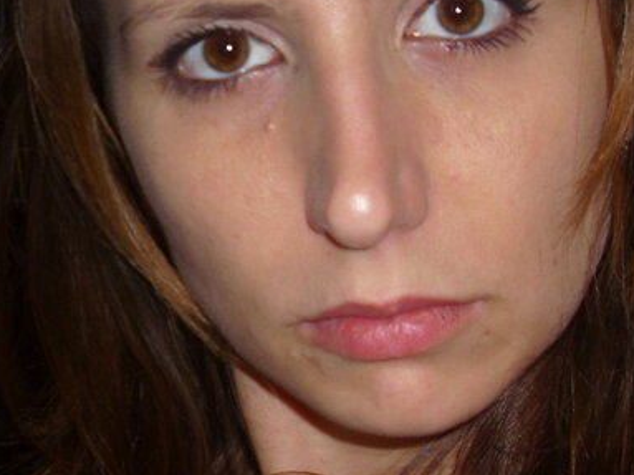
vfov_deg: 12.8
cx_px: 243
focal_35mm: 116
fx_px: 2124
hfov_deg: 17.0
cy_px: 200
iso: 50
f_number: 2.8
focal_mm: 6.2
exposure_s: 1/30
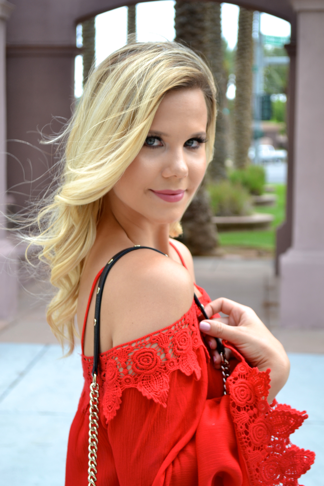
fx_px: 911
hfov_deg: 20.2
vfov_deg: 29.9
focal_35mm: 68
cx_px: 162
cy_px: 243
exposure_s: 1/200
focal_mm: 45
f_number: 5.6
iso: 200
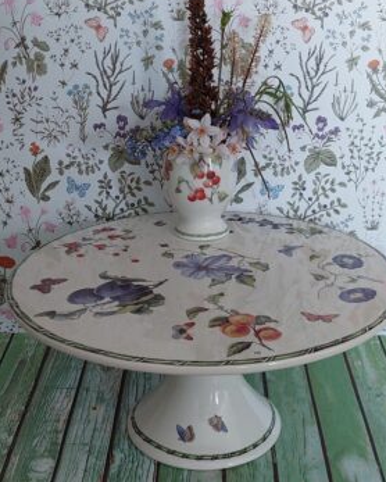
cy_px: 260
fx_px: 385
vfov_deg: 64.0
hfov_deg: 53.2
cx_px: 207
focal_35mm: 27
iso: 320
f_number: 1.8
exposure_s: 1/50
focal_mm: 5.23
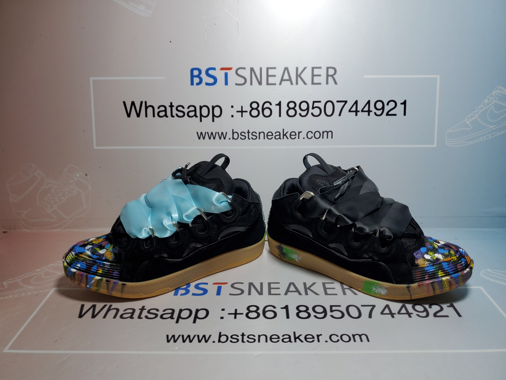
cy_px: 190
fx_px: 380
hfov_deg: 67.3
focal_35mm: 26
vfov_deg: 53.1
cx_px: 253
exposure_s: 1/720
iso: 50
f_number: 1.5
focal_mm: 4.3
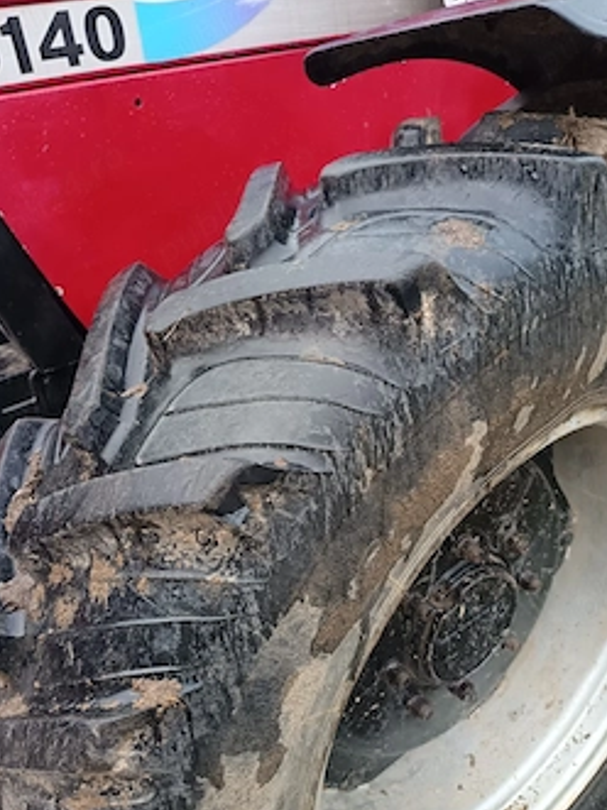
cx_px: 284
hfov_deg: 48.2
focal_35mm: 29
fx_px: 678
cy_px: 426
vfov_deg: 61.6
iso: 360
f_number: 1.75
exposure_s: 1/100
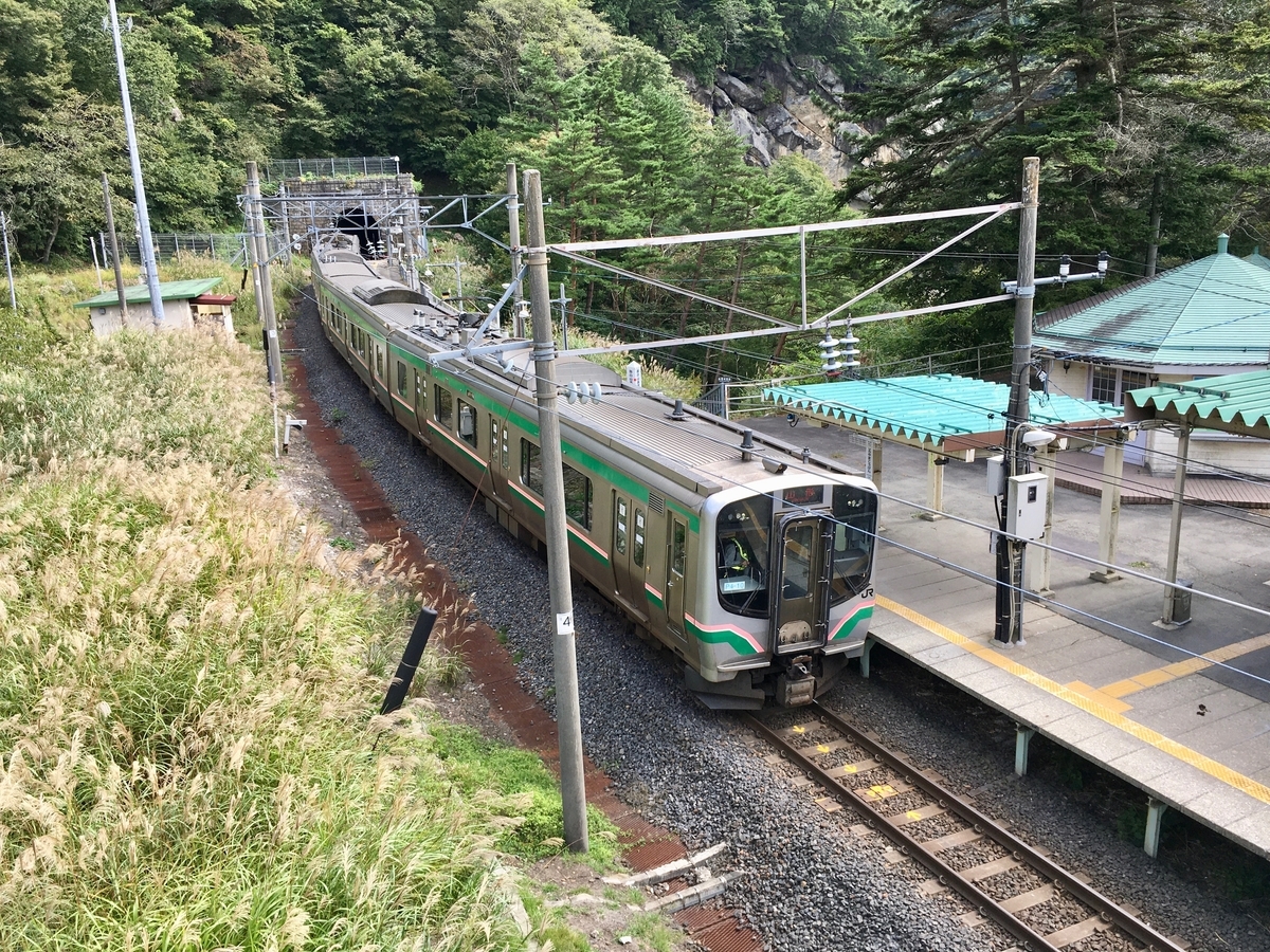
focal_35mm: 29
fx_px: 1064
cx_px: 635
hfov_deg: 61.7
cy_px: 476
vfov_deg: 48.2
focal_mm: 4.15
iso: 25
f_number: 2.2
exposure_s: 1/425
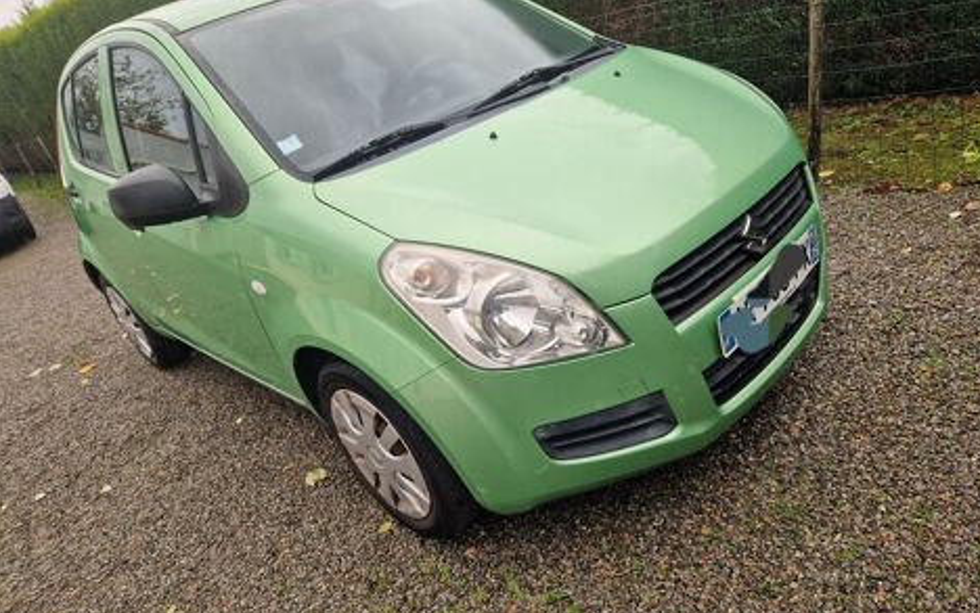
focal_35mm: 25
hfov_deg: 72.5
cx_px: 500
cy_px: 308
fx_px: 668
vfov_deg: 49.3
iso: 50
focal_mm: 5.4
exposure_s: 1/278
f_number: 1.8
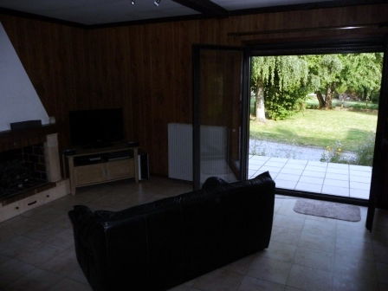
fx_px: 314
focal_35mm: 28
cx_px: 194
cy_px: 146
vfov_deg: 49.7
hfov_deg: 63.4
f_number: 3.3
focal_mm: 4.7
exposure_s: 1/160
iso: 100
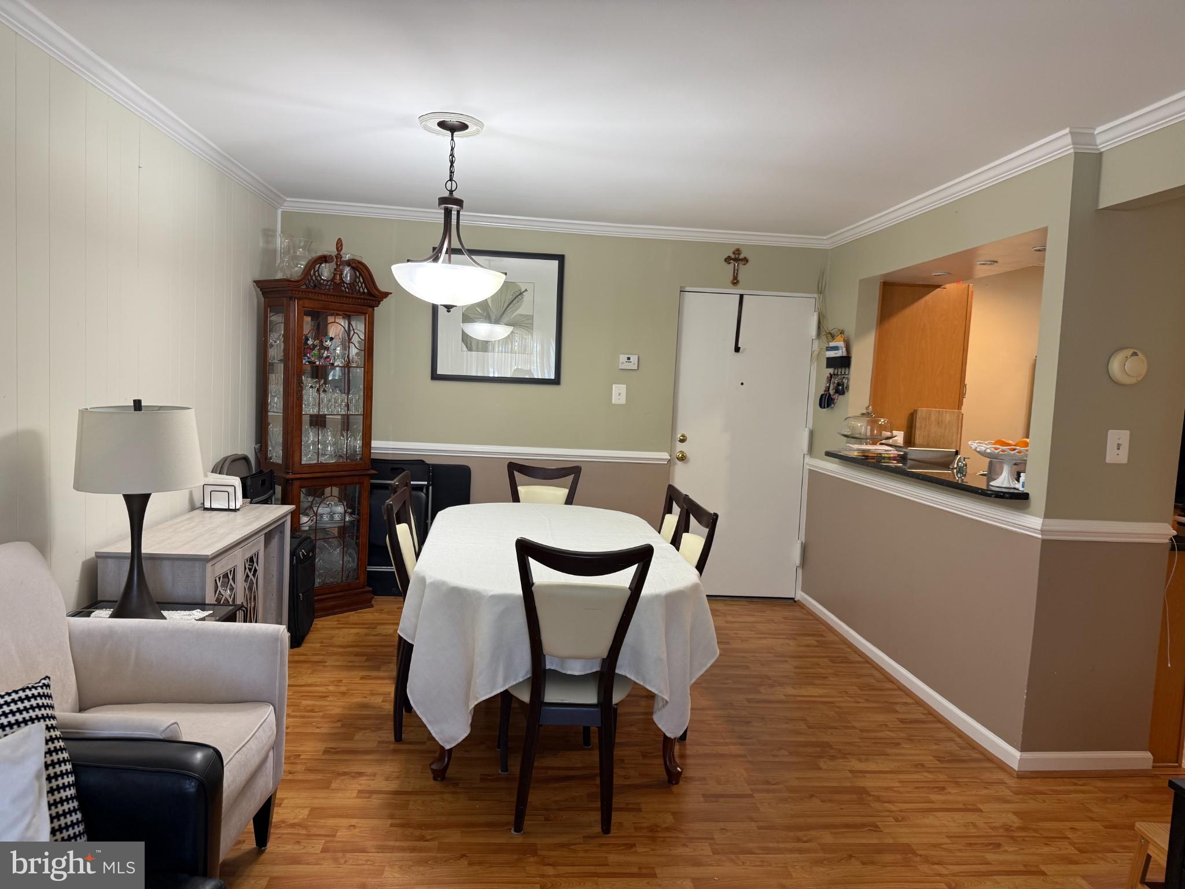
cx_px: 592
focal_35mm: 24
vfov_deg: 56.8
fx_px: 822
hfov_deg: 71.6
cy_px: 444
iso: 125
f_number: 1.78
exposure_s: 1/60
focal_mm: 6.76
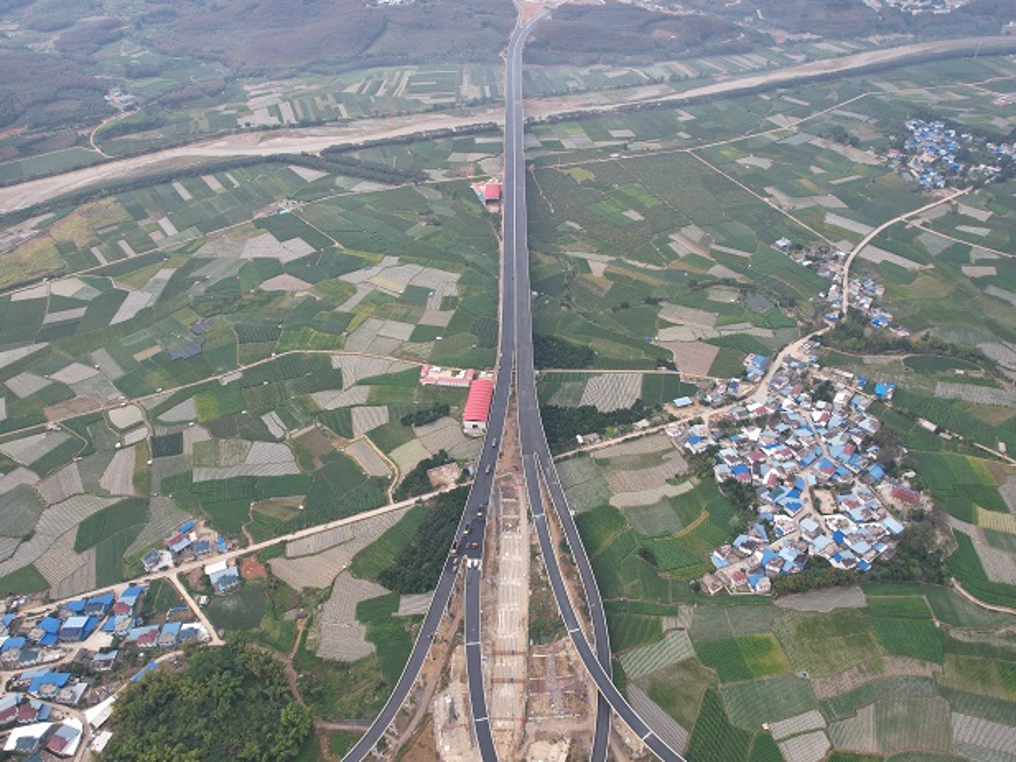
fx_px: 705
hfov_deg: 71.5
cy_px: 380
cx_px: 534
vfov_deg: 56.8
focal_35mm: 24
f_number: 2.8
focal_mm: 8.38
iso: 100
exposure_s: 1/60
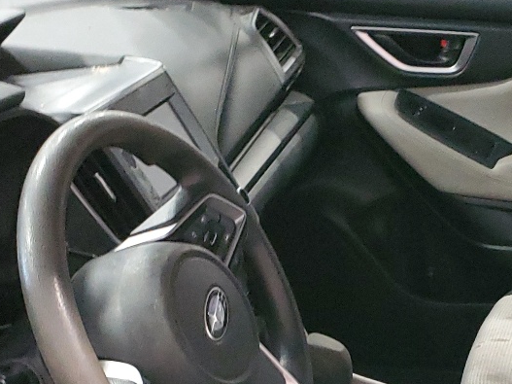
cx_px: 382
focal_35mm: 79
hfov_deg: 24.5
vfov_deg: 17.1
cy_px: 548
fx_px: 1168
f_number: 1.5
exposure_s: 1/15
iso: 460
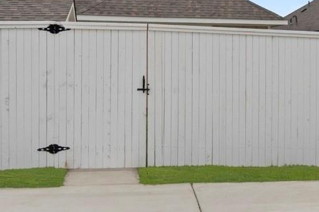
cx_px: 208
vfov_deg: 11.0
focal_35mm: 123
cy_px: 13
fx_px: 1089
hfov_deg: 16.6
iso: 400
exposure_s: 1/2000
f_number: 8
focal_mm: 24
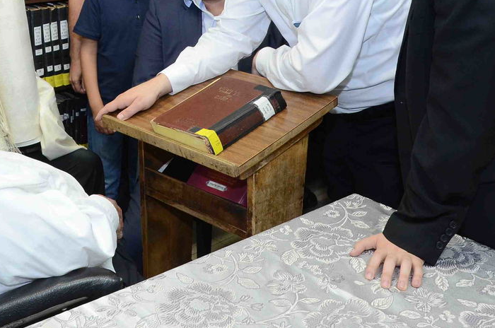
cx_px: 191
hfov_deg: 36.8
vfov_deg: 24.0
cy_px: 14
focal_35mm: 54
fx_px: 741
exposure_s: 1/60
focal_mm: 18
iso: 800
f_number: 5.6
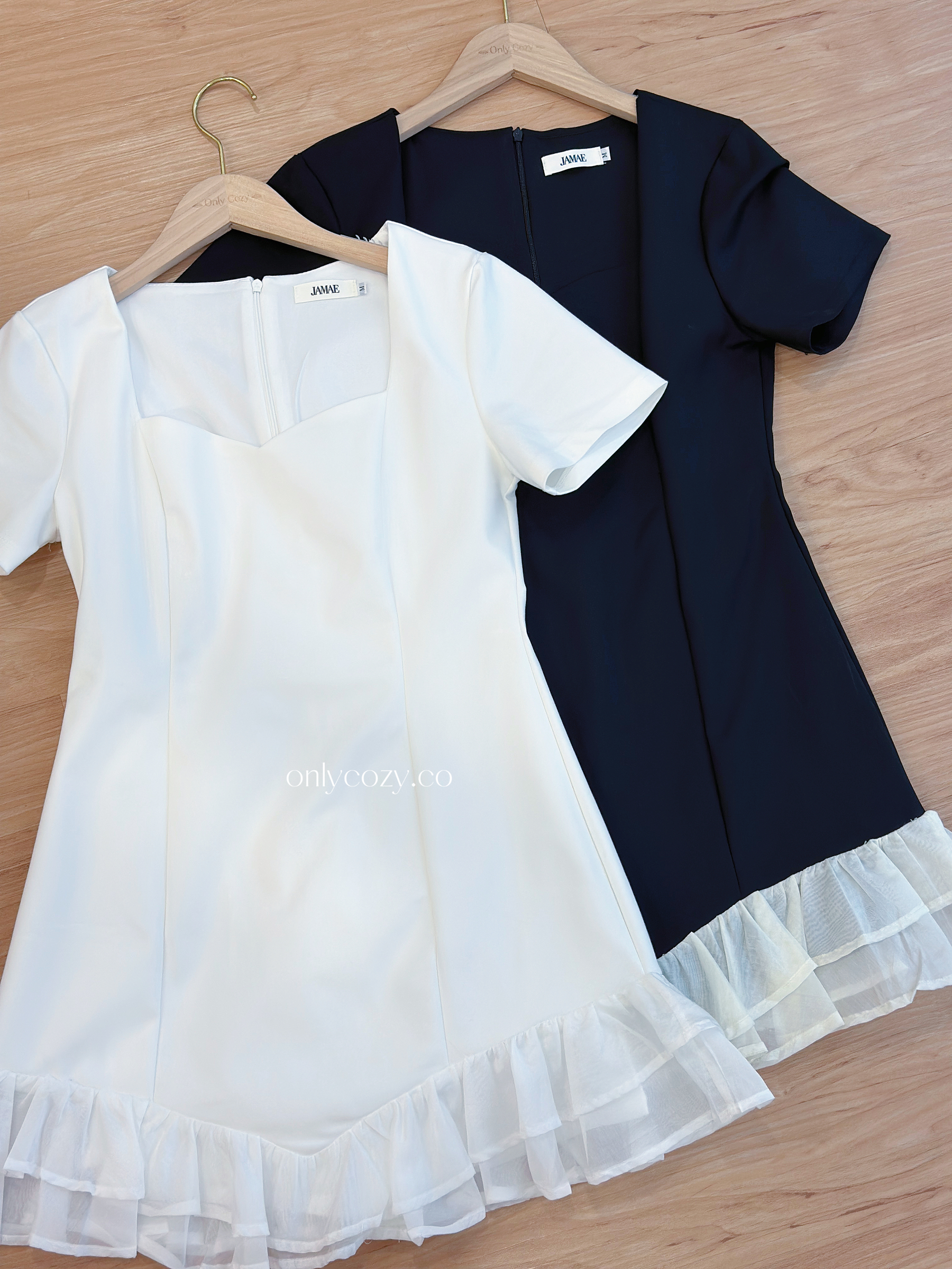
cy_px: 634
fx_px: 1760
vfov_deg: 39.7
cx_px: 476
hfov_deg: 30.3
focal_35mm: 48
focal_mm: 6.86
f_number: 1.78
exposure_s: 1/50
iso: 80
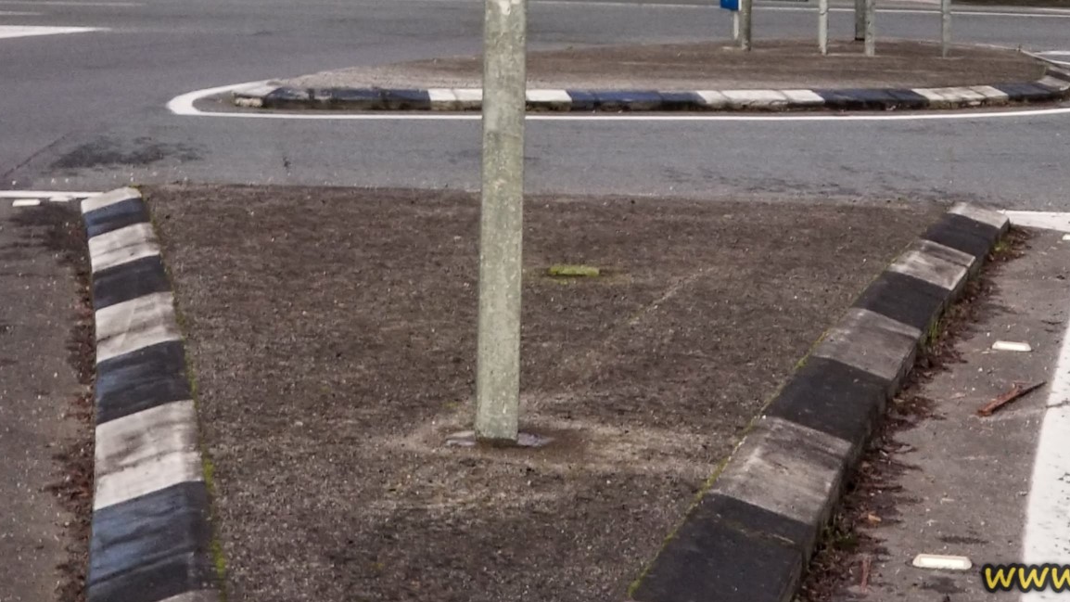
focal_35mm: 99
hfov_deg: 21.5
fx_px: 2809
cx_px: 631
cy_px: -86
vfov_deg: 12.0
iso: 160
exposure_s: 1/27
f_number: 2.4
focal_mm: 6
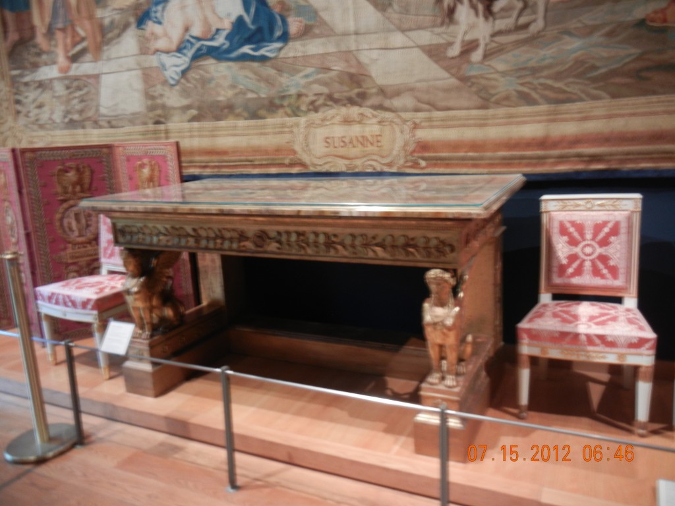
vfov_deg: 46.8
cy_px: 253
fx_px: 585
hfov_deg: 60.0
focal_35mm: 30
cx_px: 338
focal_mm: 5.4
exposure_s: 1/2.7
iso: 200
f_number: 3.5
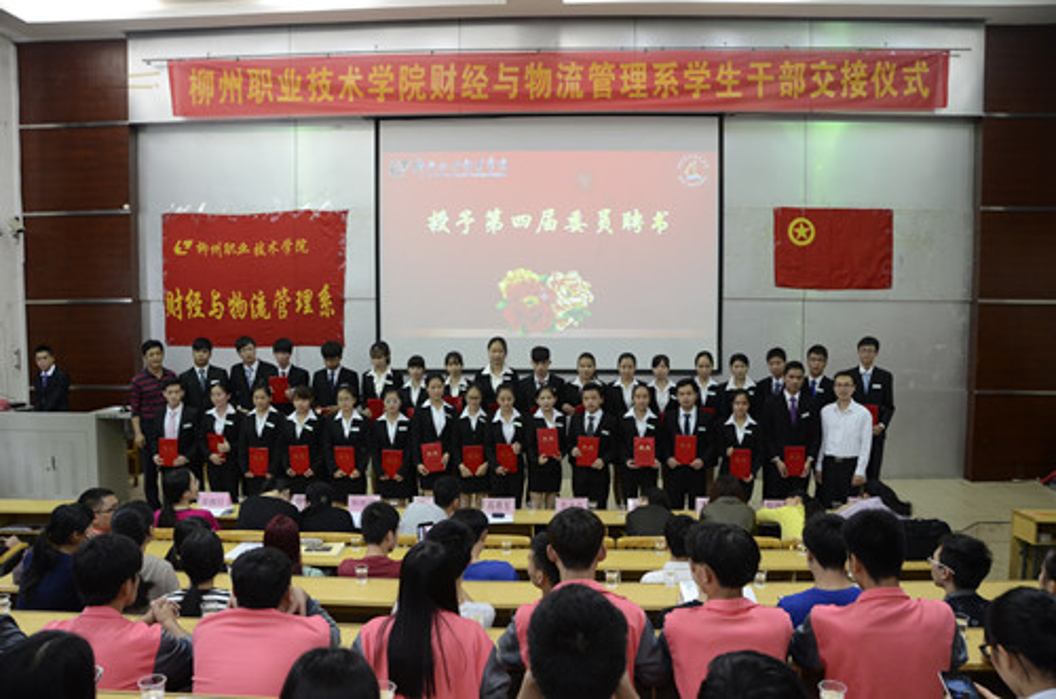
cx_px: 528
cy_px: 350
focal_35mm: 27
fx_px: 790
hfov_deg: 67.5
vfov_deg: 47.7
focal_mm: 18
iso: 1250
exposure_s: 1/30
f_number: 5
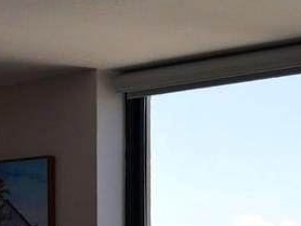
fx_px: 896
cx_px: 367
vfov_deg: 13.8
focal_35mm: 103
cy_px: 293
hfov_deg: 18.1
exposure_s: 1/1300
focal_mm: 14
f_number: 5
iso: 400
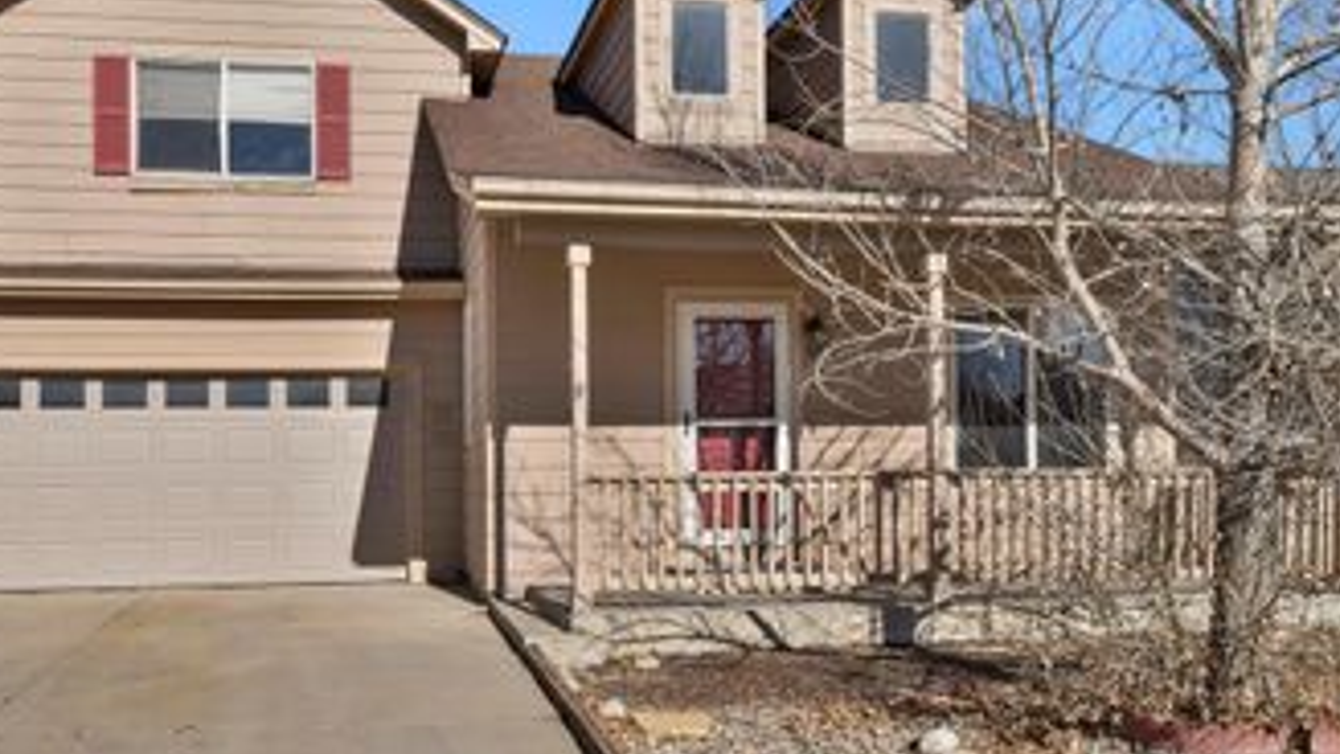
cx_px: 537
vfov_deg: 36.5
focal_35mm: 32
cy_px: 457
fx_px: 1137
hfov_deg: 60.5
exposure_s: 1/125
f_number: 8
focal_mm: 20
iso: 100
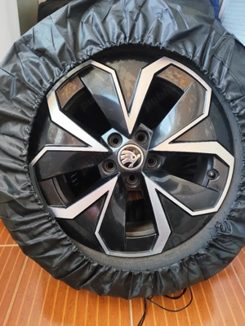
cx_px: 122
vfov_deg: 73.9
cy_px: 163
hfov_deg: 58.9
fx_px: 217
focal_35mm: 23
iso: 250
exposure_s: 1/50
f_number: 1.65
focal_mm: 6.14
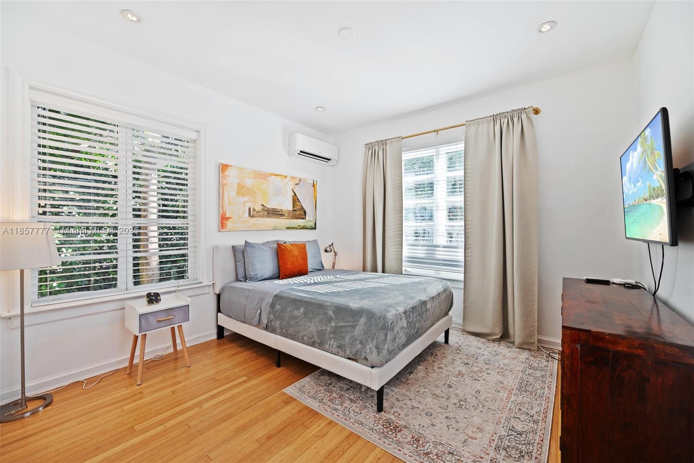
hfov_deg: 104.2
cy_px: 232
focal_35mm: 14
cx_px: 347
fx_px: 270
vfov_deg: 81.2
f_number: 2.8
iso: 100
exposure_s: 1/20
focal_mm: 14
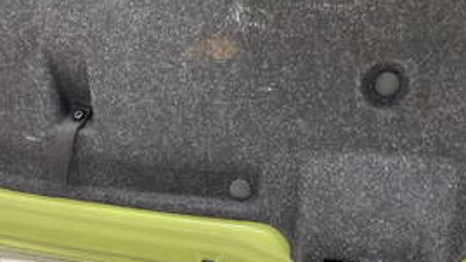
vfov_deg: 24.6
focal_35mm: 47
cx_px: 158
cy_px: 243
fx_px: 580
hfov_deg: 43.2
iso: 64
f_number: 1.8
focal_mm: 3
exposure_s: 1/50
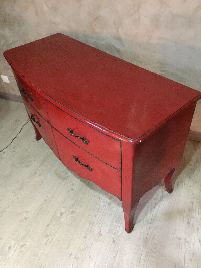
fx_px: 225
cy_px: 134
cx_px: 100
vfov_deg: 61.7
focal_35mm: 29
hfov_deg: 48.2
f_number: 2.2
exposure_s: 1/17
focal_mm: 4.15
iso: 400
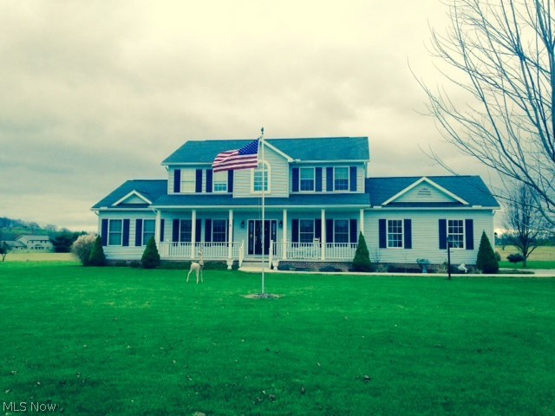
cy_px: 208
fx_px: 529
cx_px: 278
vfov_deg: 42.9
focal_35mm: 33
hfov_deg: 55.4
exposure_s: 1/423
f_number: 2.4
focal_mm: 4.12
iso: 50
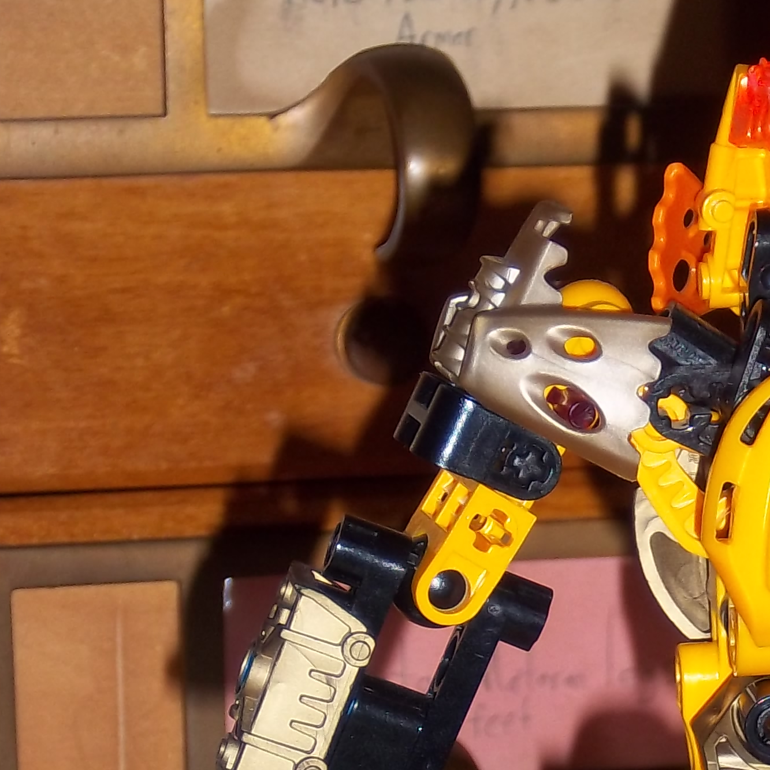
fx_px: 5939
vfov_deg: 7.4
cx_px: 830
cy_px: 734
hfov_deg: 7.4
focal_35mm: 236
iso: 64
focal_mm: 15.99
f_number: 4.18
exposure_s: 1/50
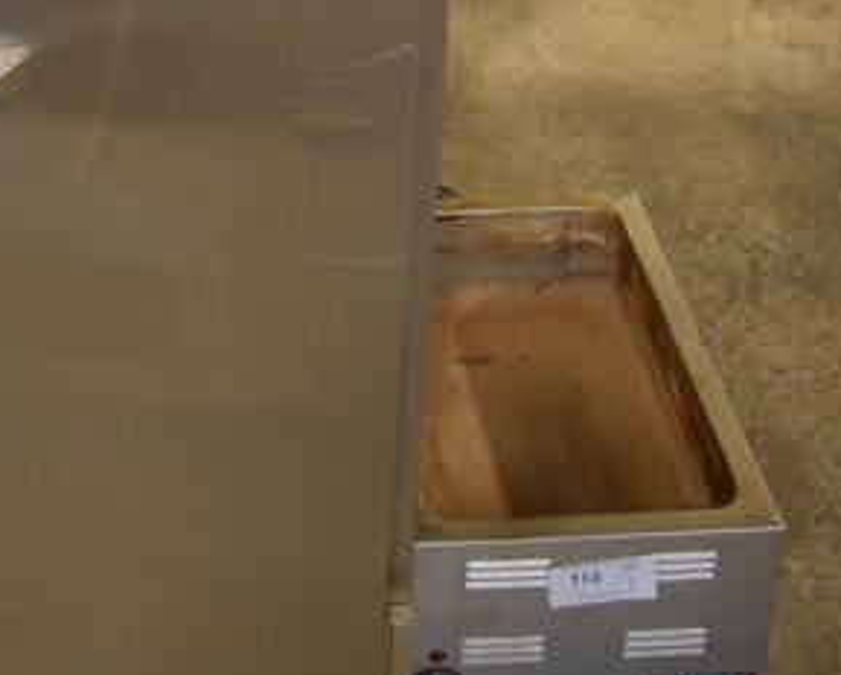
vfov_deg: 17.0
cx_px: 73
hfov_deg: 23.2
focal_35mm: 80
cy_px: -397
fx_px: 1994
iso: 1400
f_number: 3.5
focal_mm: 18
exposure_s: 1/125
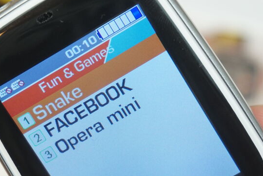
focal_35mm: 122
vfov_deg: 11.2
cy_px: 90
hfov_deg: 16.8
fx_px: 891
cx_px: 109
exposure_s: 1/80
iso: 800
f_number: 5.6
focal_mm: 46
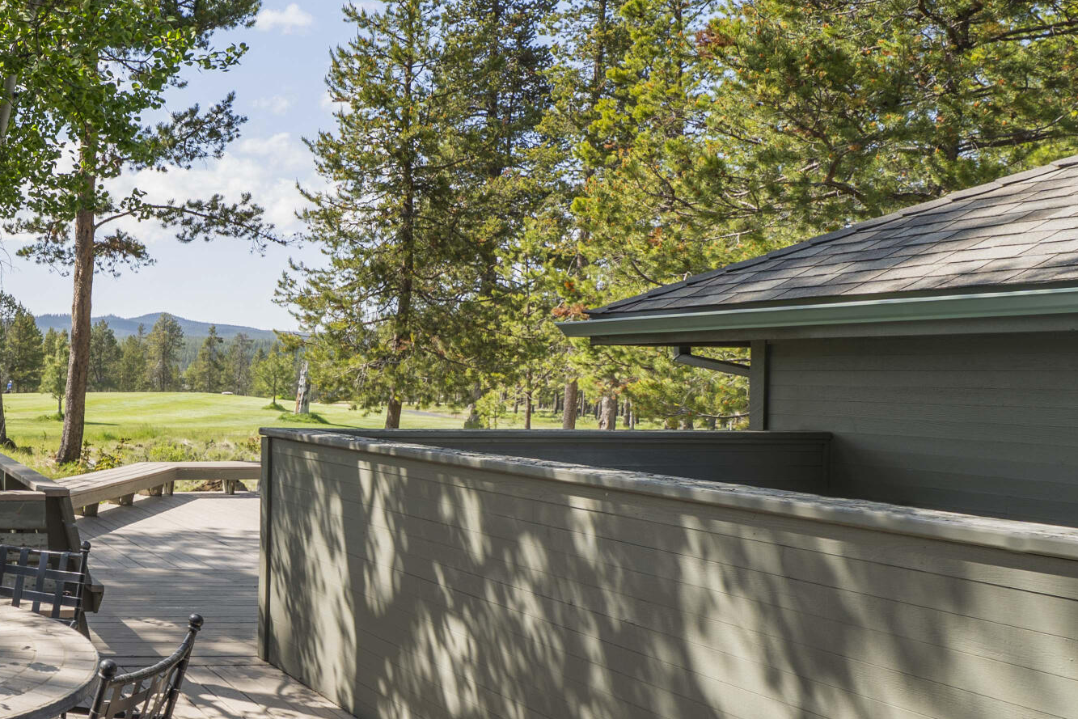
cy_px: 384
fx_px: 1078
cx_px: -99
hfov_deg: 42.3
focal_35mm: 36
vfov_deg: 36.9
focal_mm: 16
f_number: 7.1
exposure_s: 1/8
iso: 100
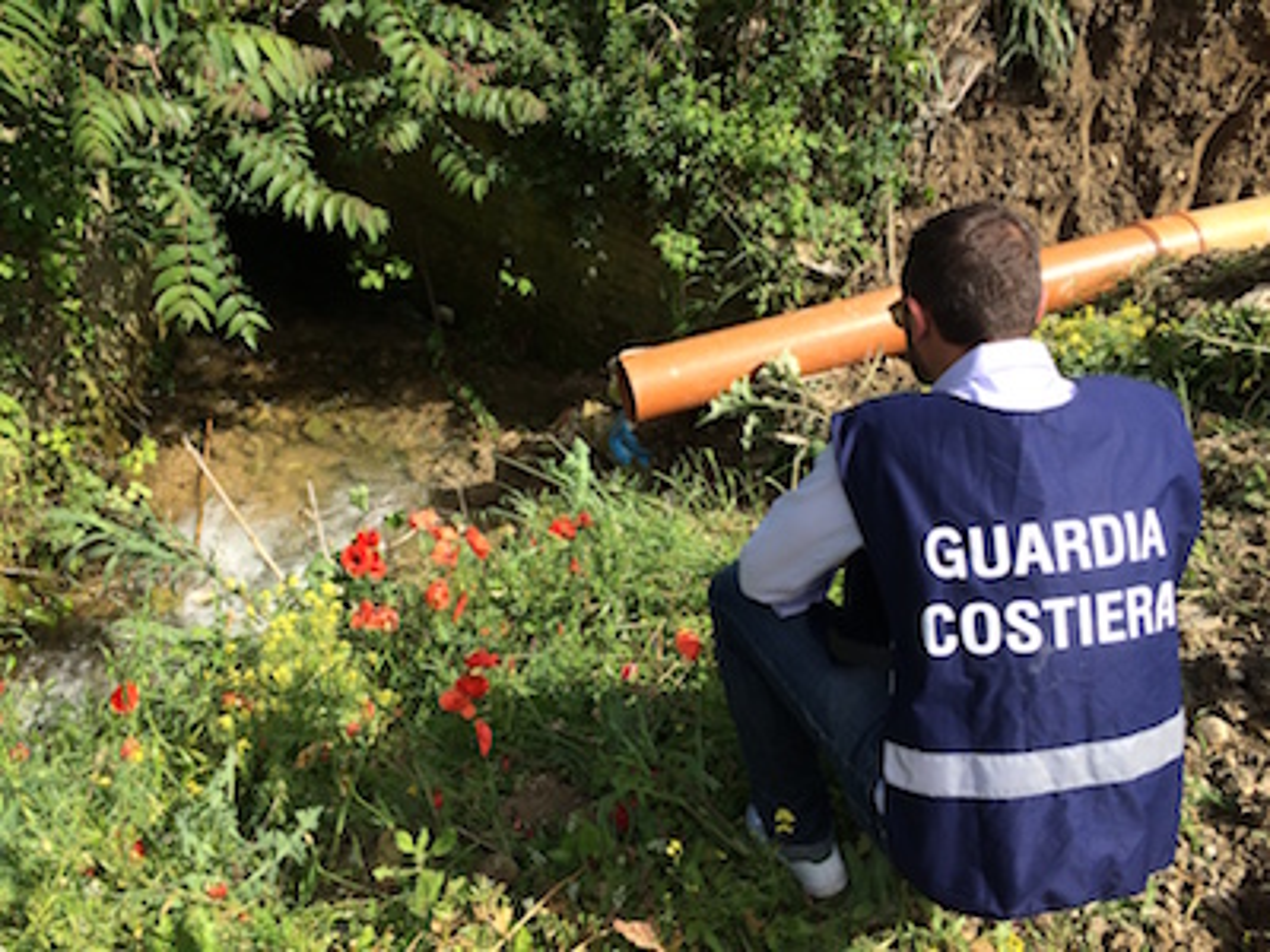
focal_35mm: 29
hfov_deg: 61.7
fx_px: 1064
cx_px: 635
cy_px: 476
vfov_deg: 48.2
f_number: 2.2
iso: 32
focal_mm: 4.15
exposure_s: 1/1244
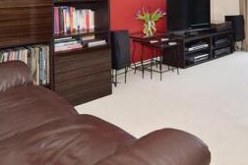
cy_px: -16
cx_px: 162
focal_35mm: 39
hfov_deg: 48.8
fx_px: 269
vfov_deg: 30.6
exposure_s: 1/200
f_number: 8
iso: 400
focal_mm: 10
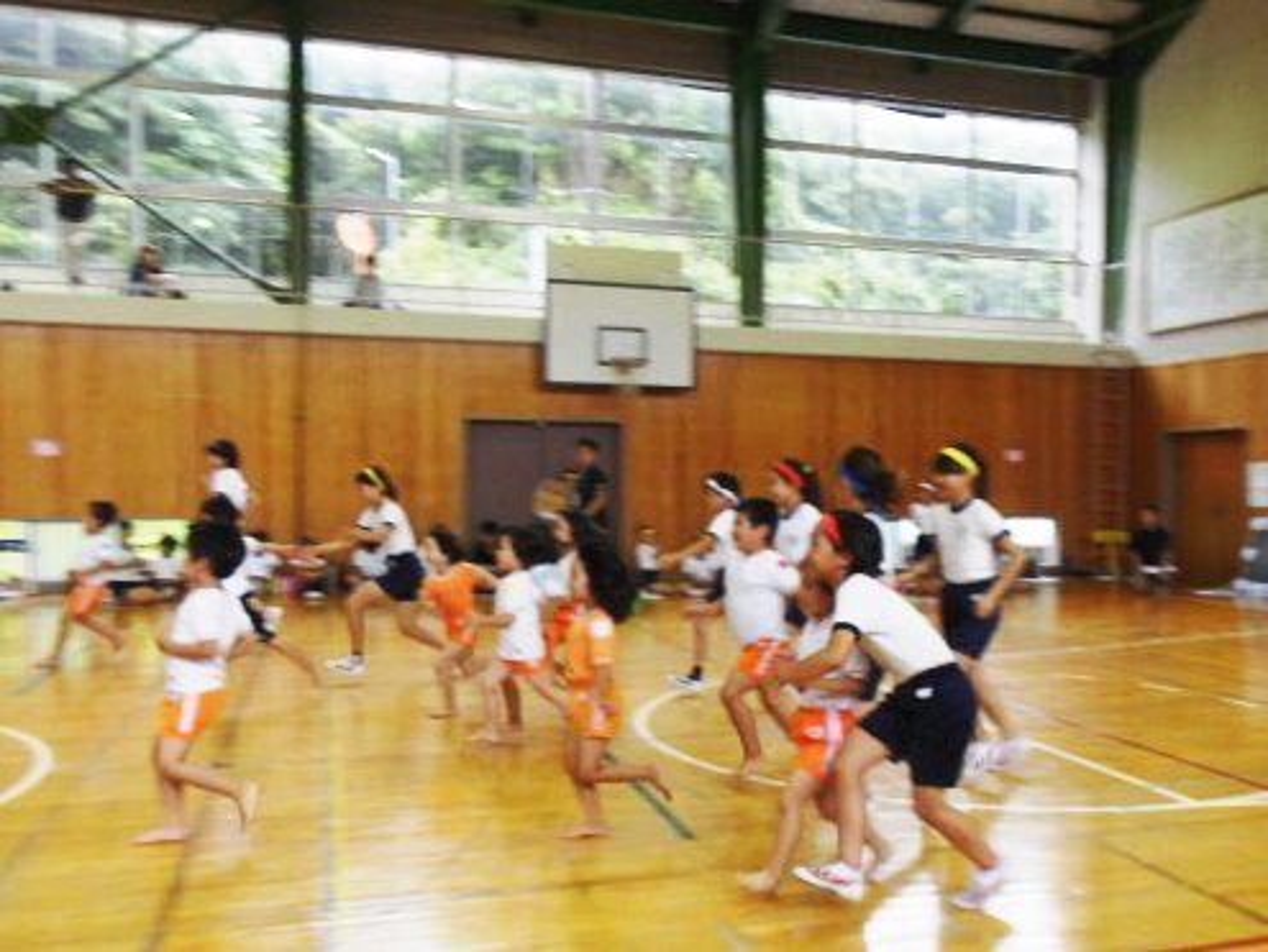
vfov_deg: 54.9
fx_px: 916
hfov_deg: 69.4
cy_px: 476
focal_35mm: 25
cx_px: 634
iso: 250
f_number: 3
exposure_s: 1/125
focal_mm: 4.5
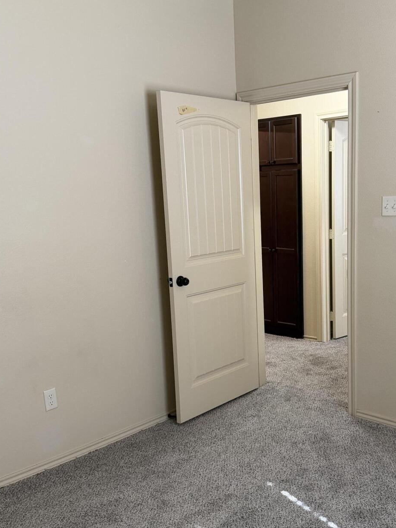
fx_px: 595
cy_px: 298
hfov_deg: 36.5
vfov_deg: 47.8
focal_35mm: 39
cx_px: 254
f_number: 1.78
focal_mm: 6.76
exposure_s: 1/60
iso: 250
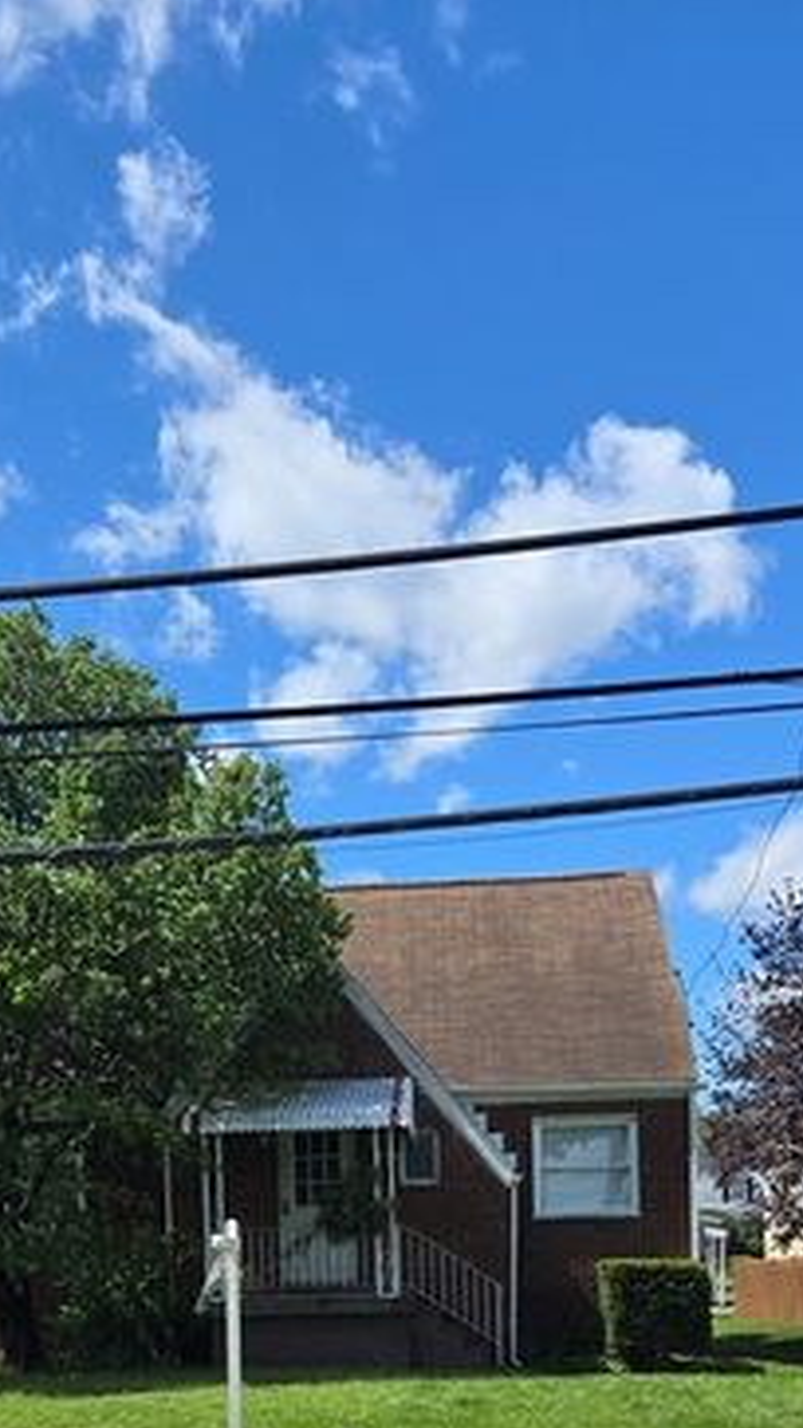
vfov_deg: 41.6
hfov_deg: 25.9
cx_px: 319
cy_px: 1245
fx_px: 1742
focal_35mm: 46
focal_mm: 5.4
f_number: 1.8
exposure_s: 1/2005
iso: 25
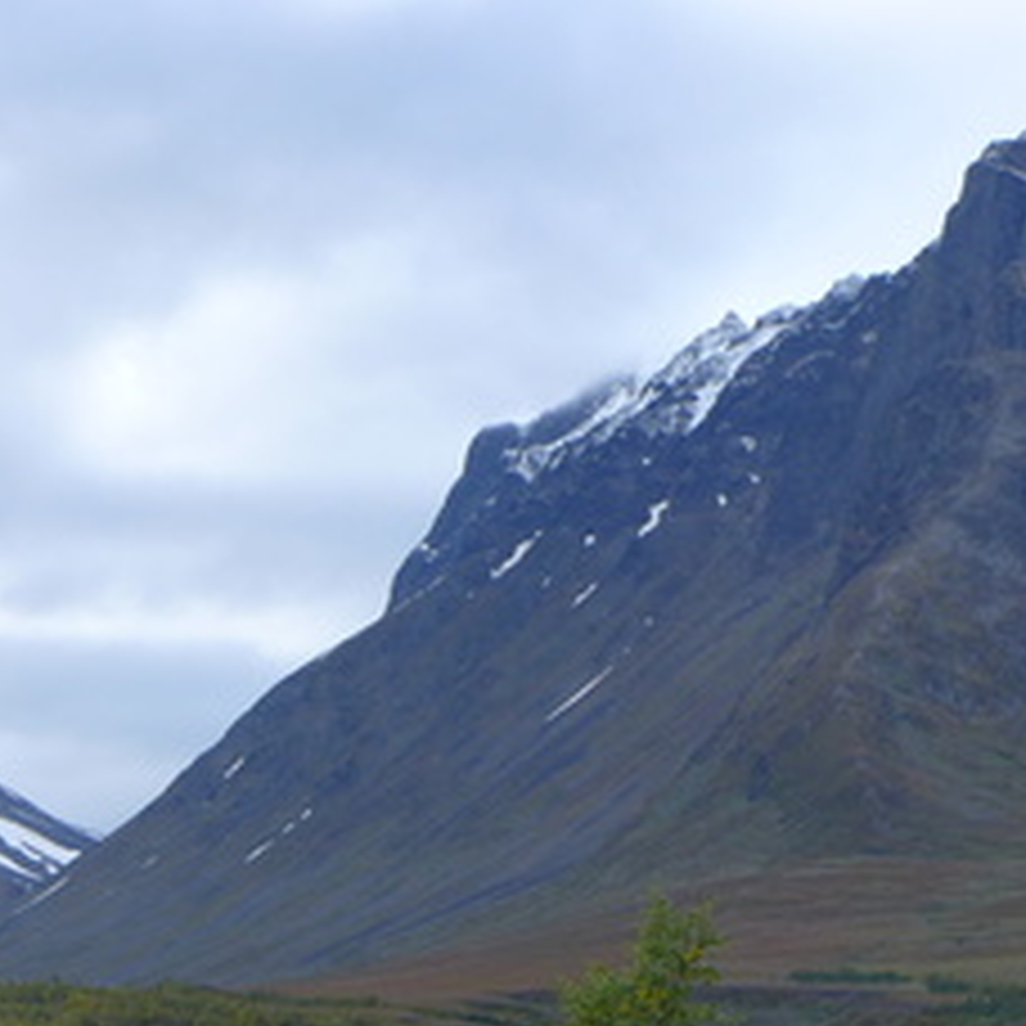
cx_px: -227
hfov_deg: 12.7
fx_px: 4493
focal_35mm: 134
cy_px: 972
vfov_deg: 12.9
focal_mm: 9.8
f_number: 2.8
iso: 80
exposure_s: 1/800
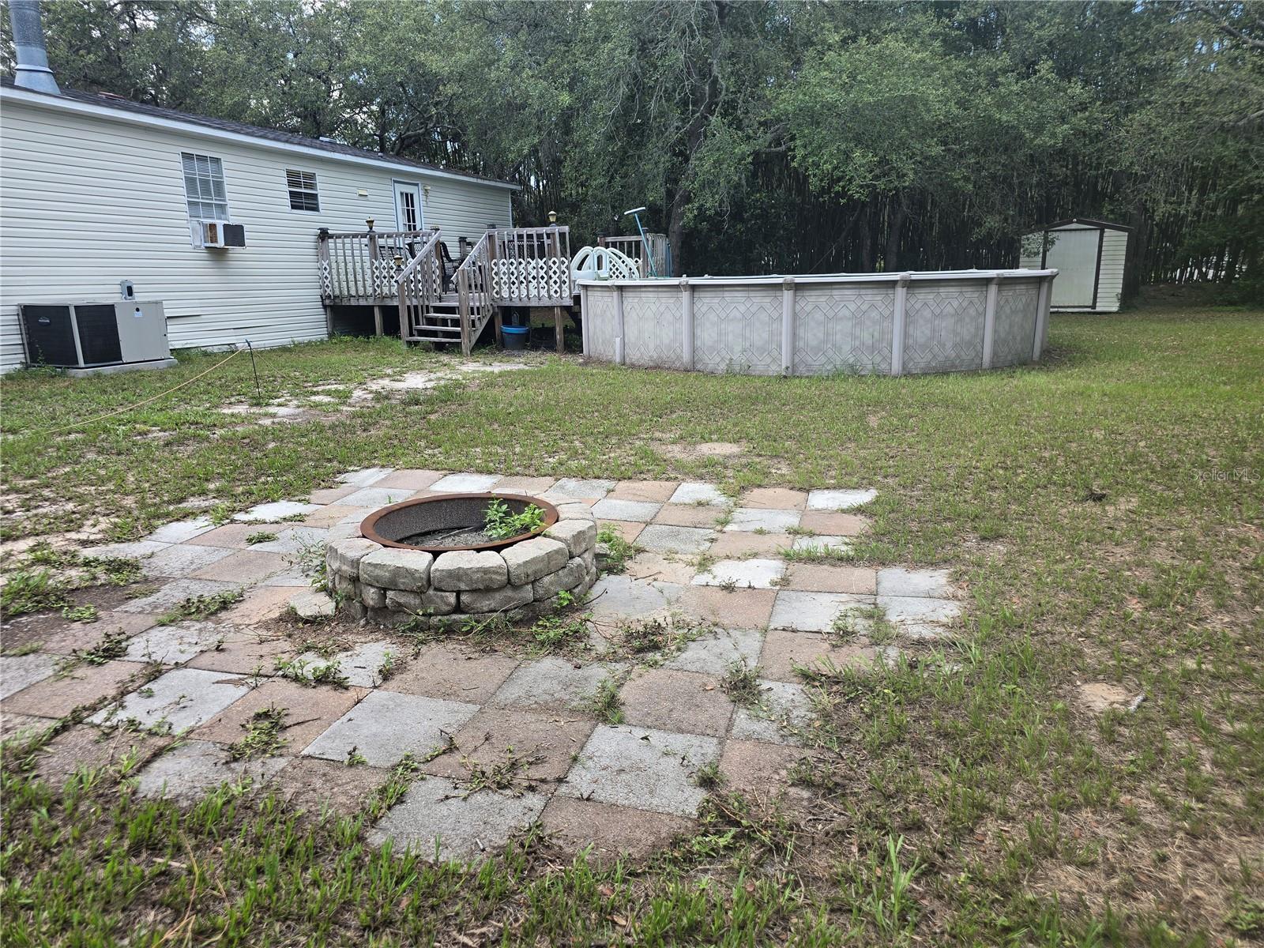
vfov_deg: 58.9
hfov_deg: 73.9
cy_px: 474
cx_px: 632
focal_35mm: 23
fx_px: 840
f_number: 1.7
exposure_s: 1/180
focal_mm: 6.3
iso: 12
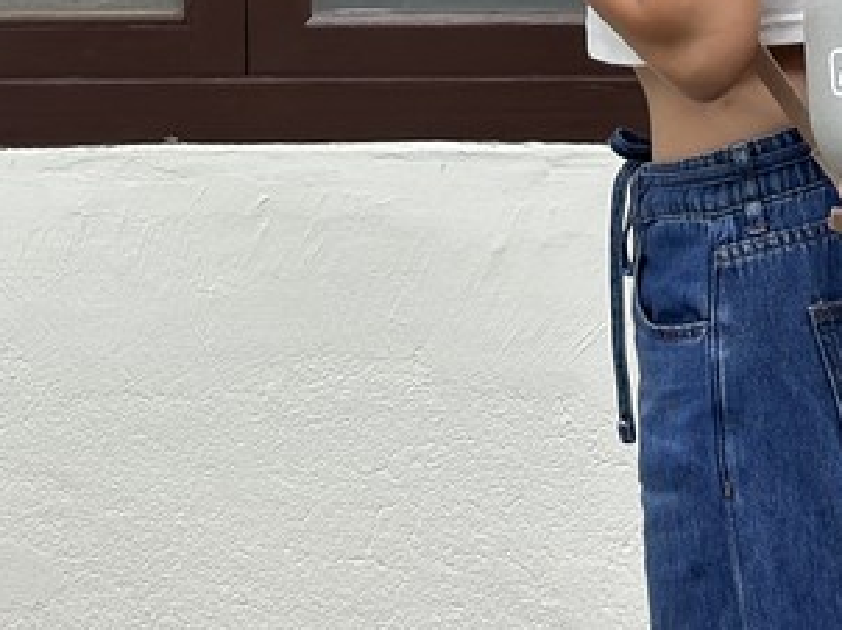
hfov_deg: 12.1
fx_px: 3962
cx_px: 680
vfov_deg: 8.8
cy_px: -393
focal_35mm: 163
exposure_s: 1/623
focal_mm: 6.86
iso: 80
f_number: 1.78
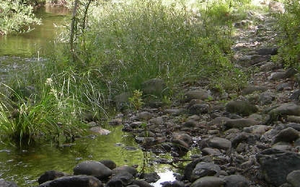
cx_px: 58
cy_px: 20
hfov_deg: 21.8
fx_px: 769
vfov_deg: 13.8
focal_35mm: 94
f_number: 3.4
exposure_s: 1/67.3
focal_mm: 7.5
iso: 64
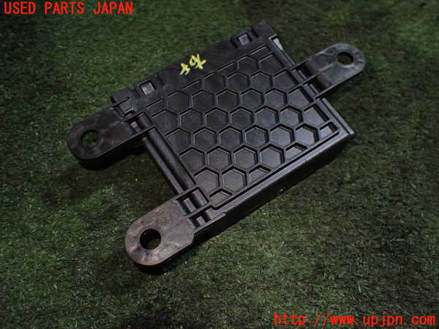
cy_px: 164
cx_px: 220
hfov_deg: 60.0
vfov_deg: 46.8
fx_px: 380
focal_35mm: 30
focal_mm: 5.4
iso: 500
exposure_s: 1/125
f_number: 2.3
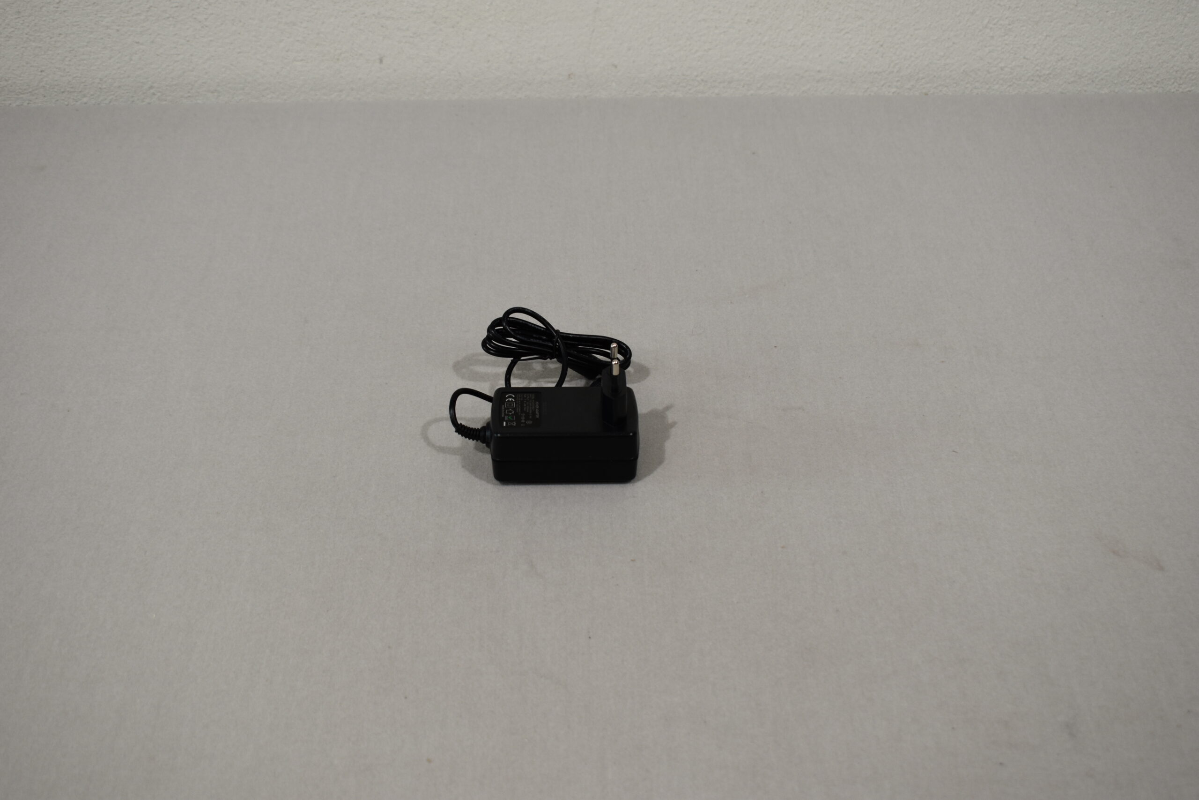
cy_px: 400
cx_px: 600
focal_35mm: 46
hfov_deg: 42.3
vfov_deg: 28.9
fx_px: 1549
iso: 320
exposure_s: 1/125
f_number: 5.6
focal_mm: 31
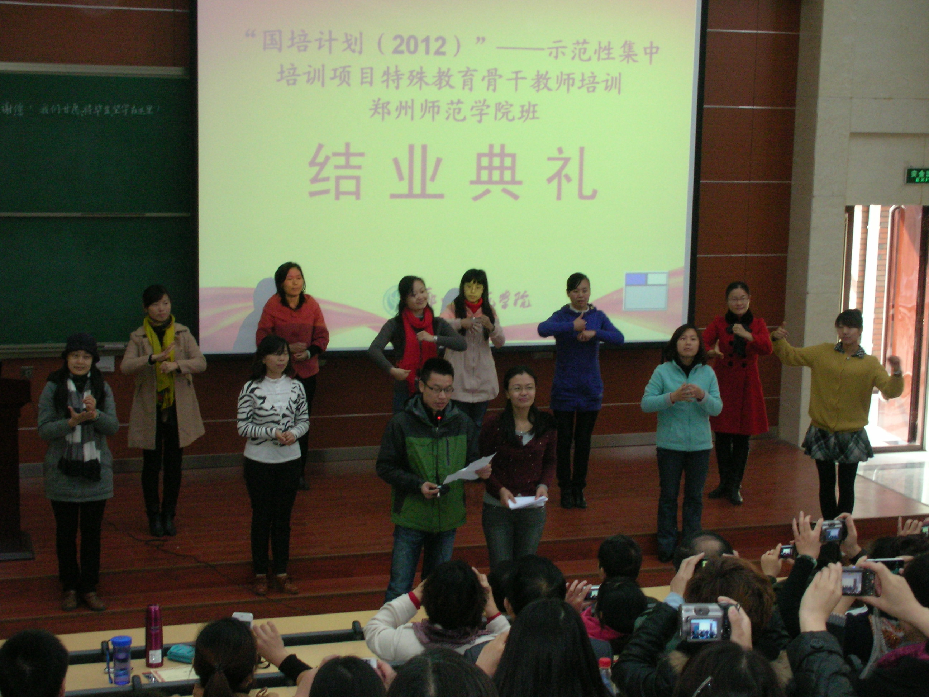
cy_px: 348
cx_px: 464
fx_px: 1637
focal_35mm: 61
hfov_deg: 31.7
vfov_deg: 24.0
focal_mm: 10.1
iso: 200
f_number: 4
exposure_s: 1/32.1
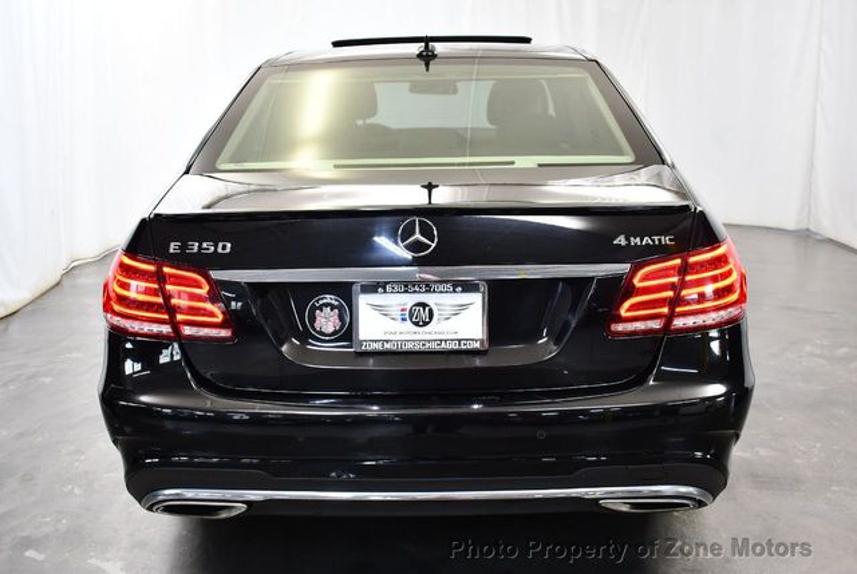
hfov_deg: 53.1
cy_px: 287
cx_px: 428
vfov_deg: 37.0
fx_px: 858
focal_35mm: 36
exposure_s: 1/125
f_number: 3.5
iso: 1400
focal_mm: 18
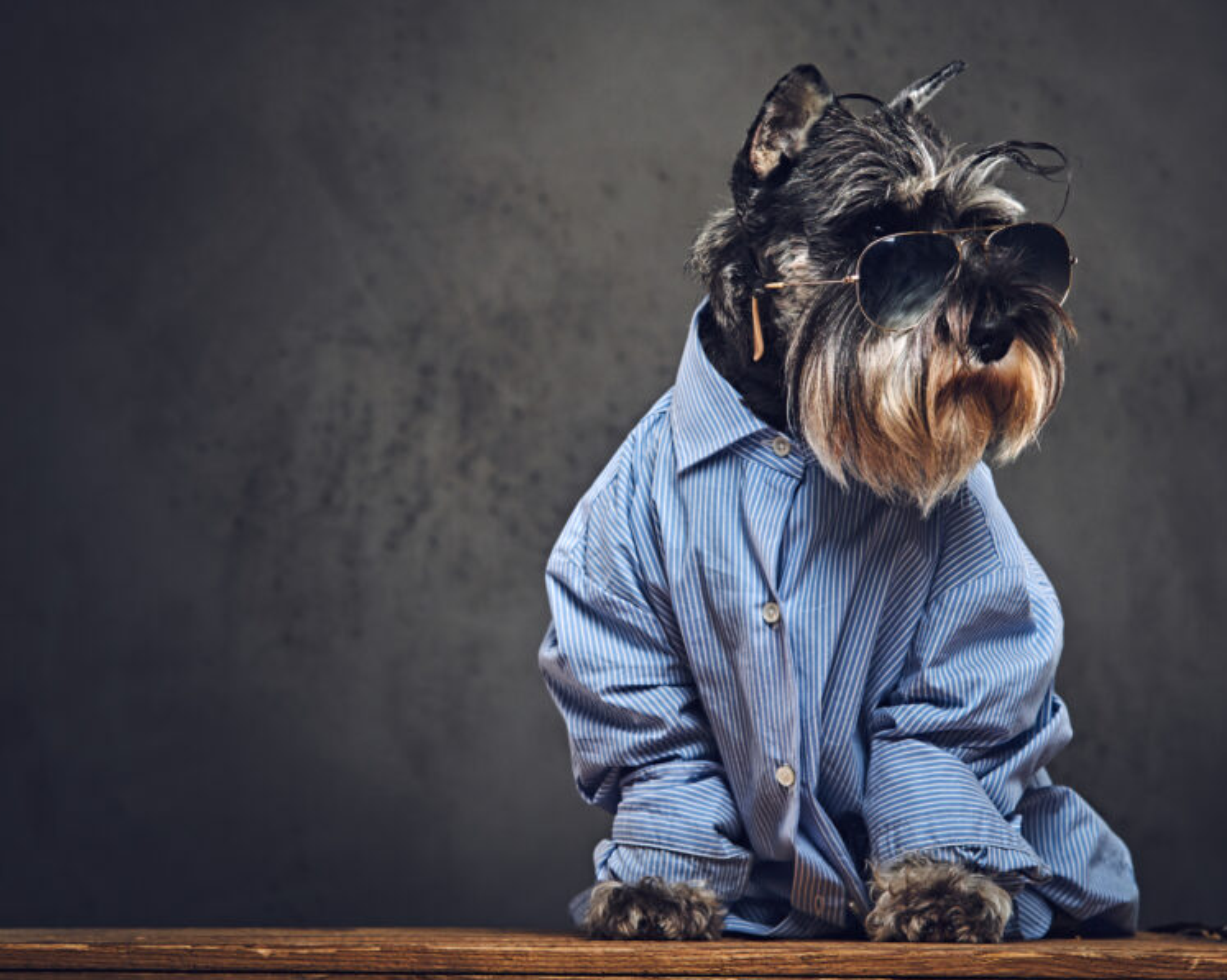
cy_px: 489
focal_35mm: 95
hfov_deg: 20.2
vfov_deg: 16.2
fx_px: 3449
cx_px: 621
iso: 200
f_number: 5.6
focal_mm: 56
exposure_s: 1/125
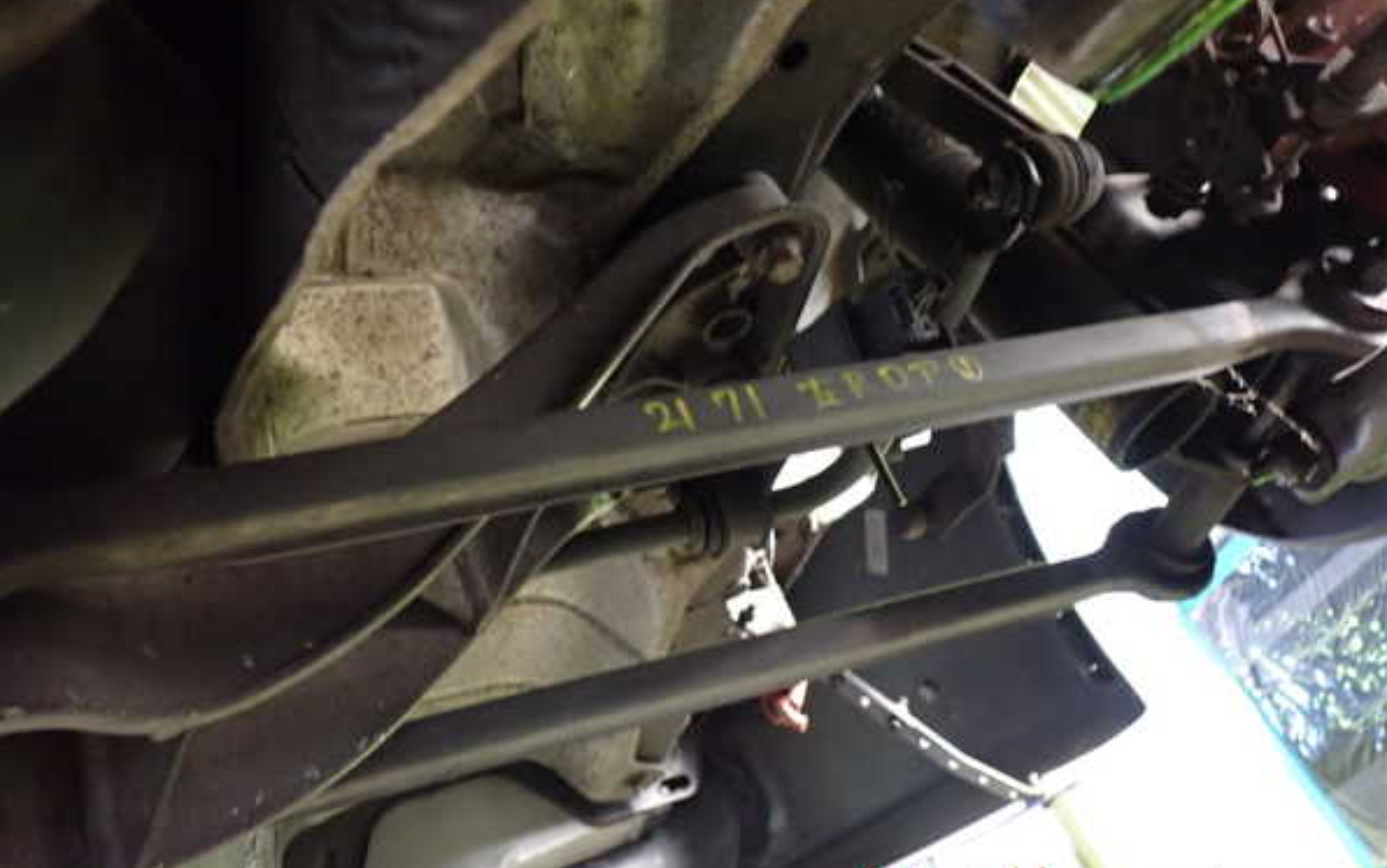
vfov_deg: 39.4
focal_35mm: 32
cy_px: 400
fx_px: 1210
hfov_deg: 59.6
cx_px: 694
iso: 800
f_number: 2.3
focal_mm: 5.4
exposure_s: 1/15
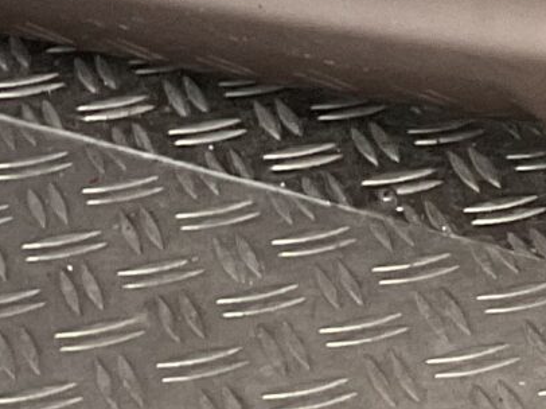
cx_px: 234
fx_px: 2885
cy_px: -515
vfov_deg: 7.6
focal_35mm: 183
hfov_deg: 10.8
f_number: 1.8
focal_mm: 3
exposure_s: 1/50
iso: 80
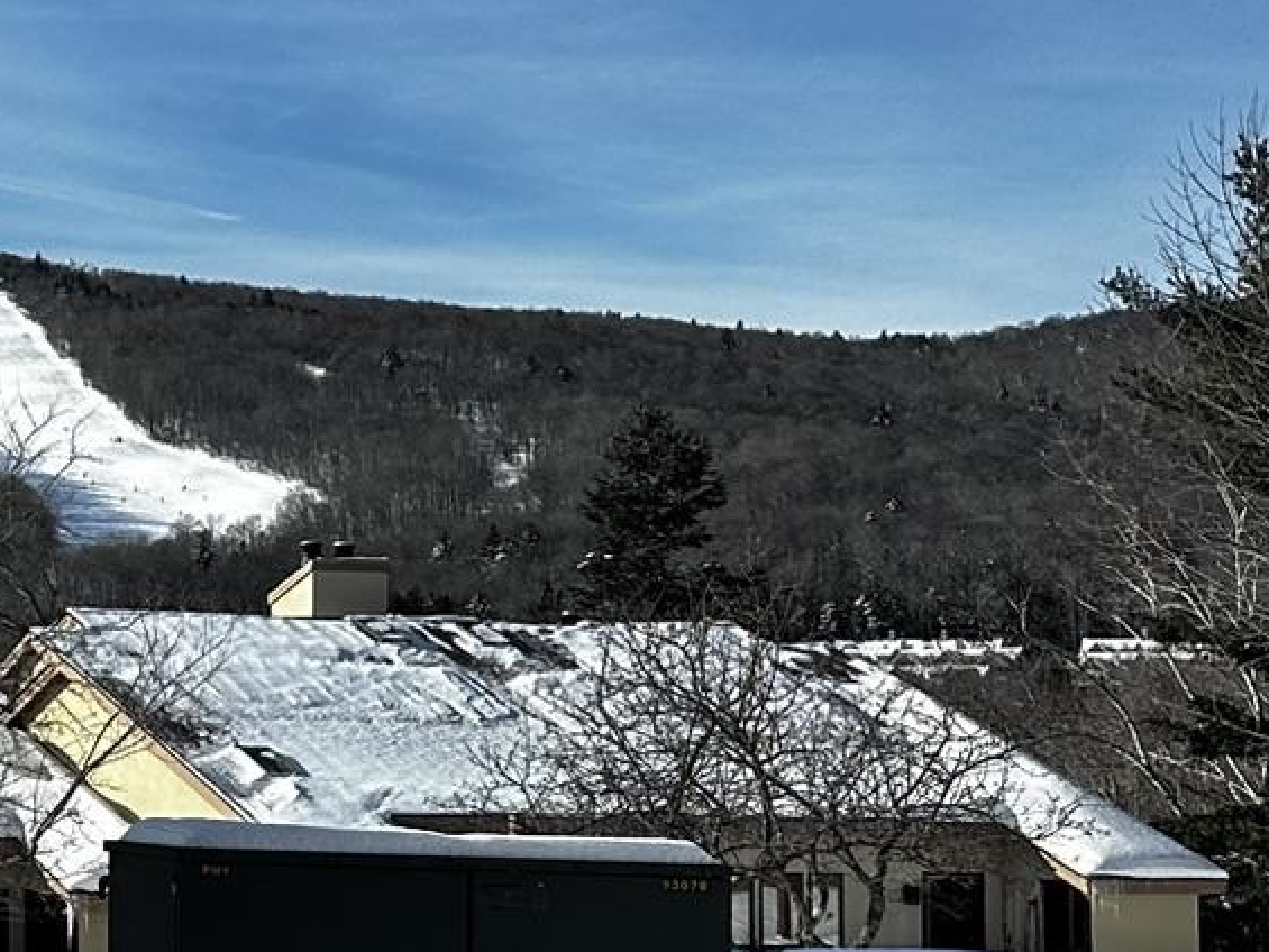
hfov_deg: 17.9
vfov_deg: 17.0
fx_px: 3190
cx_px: -1022
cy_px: 546
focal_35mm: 87
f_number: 1.78
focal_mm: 6.86
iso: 80
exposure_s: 1/4184
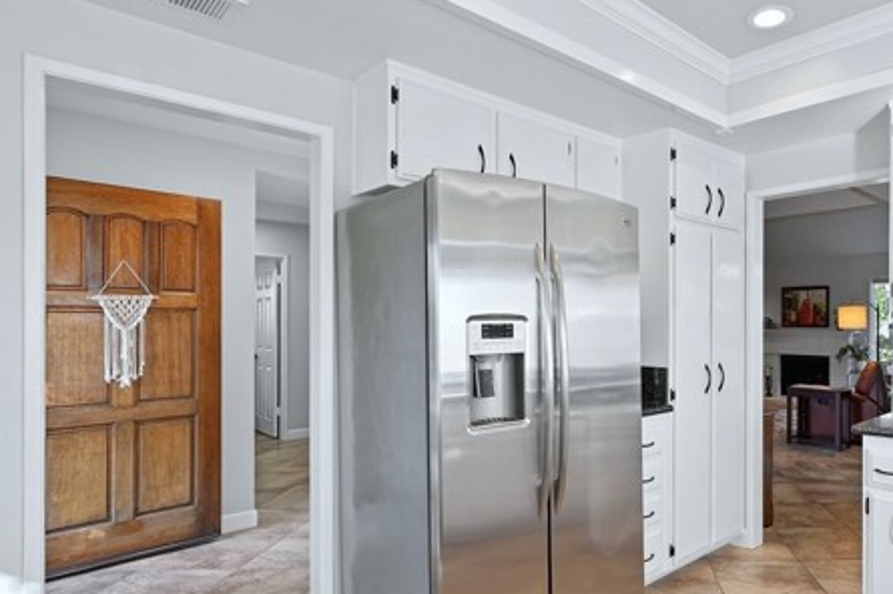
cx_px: 628
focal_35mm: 23
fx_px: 570
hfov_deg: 72.7
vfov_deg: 55.0
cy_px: 323
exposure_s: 1/1600
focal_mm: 16
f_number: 5
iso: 1000
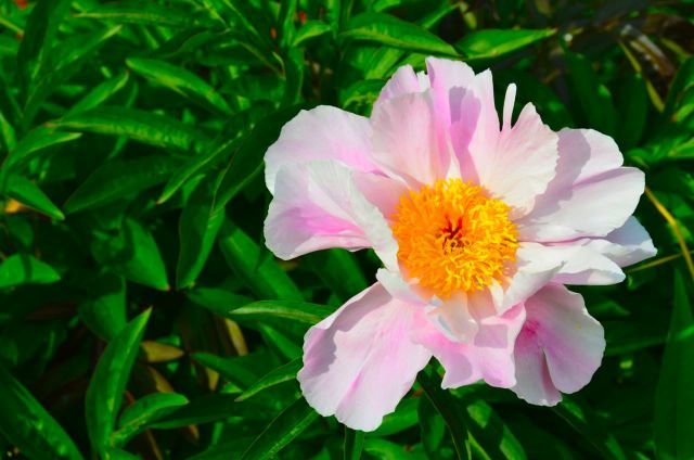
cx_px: 347
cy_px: 230
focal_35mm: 82
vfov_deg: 16.5
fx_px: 1587
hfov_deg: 24.7
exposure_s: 1/160
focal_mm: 55
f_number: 11
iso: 100
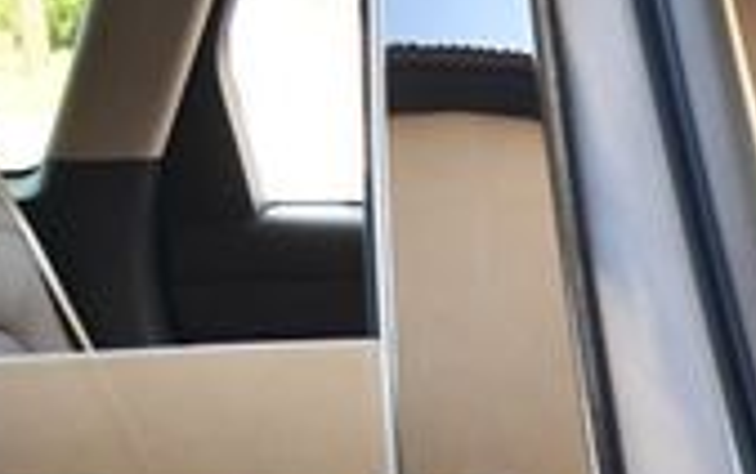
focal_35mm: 139
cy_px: 850
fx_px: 2867
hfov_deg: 13.4
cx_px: 1400
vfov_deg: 9.0
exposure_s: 1/200
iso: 800
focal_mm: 18
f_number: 3.5
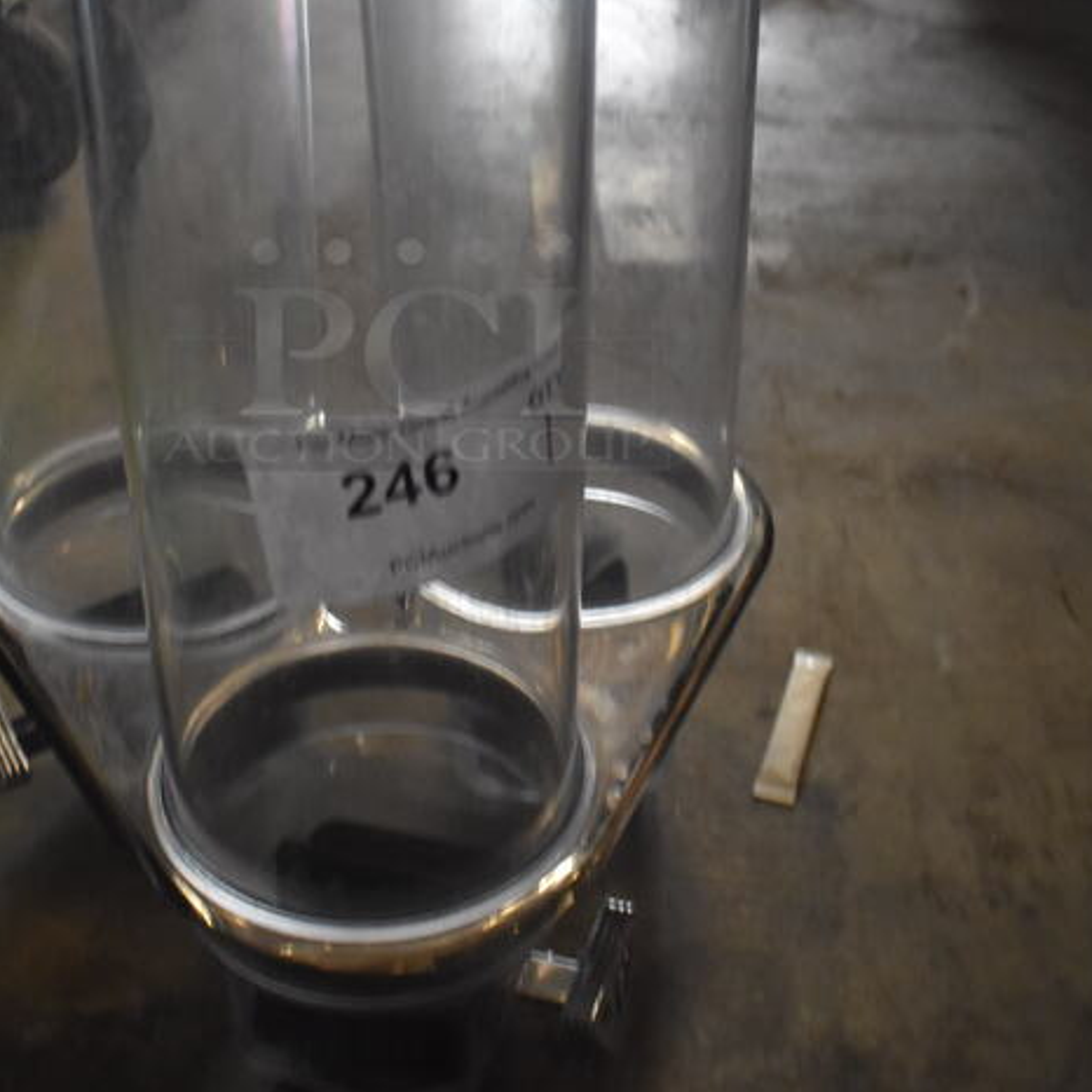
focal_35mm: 45
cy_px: 348
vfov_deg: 37.1
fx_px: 1606
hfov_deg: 37.3
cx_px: 410
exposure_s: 1/125
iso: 2200
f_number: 3.5
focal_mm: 18
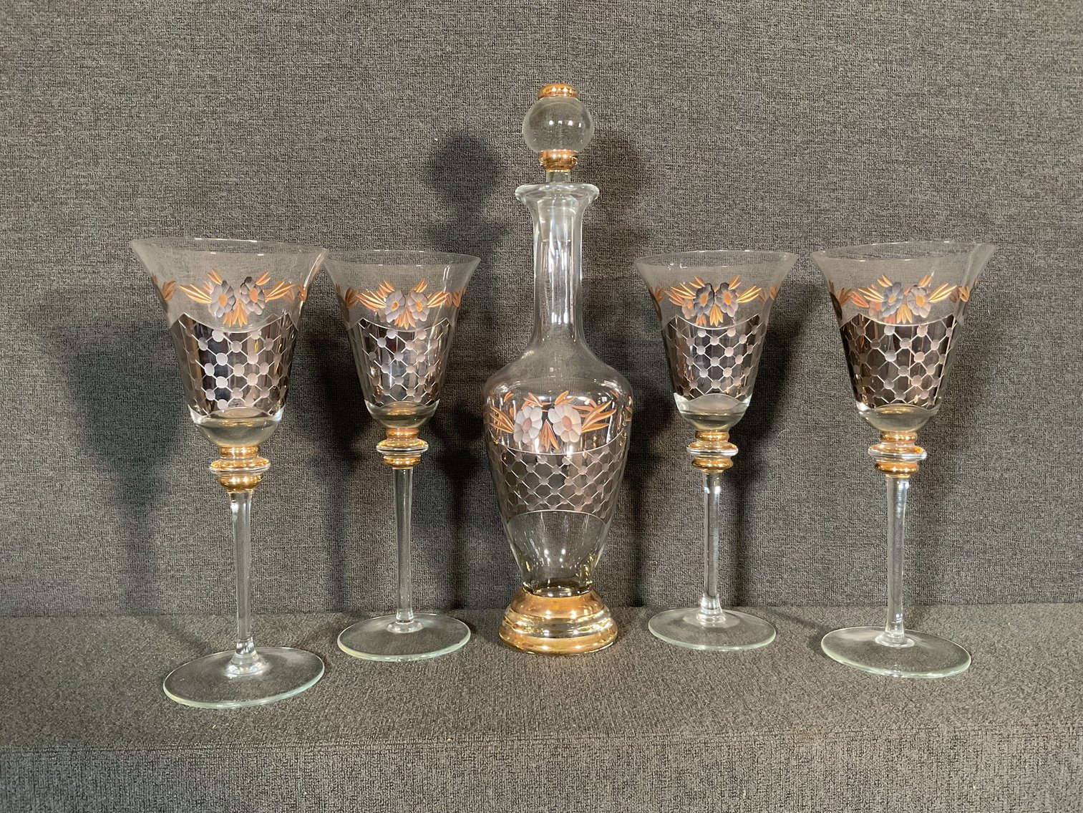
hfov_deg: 61.7
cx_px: 542
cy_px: 406
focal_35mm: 29
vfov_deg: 48.2
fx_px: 907
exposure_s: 1/60
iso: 200
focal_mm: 3
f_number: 1.8
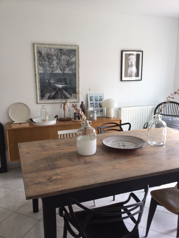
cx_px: 90
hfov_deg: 45.4
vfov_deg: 58.4
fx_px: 214
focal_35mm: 31
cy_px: 119
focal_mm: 3.3
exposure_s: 1/100
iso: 50
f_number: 2.4
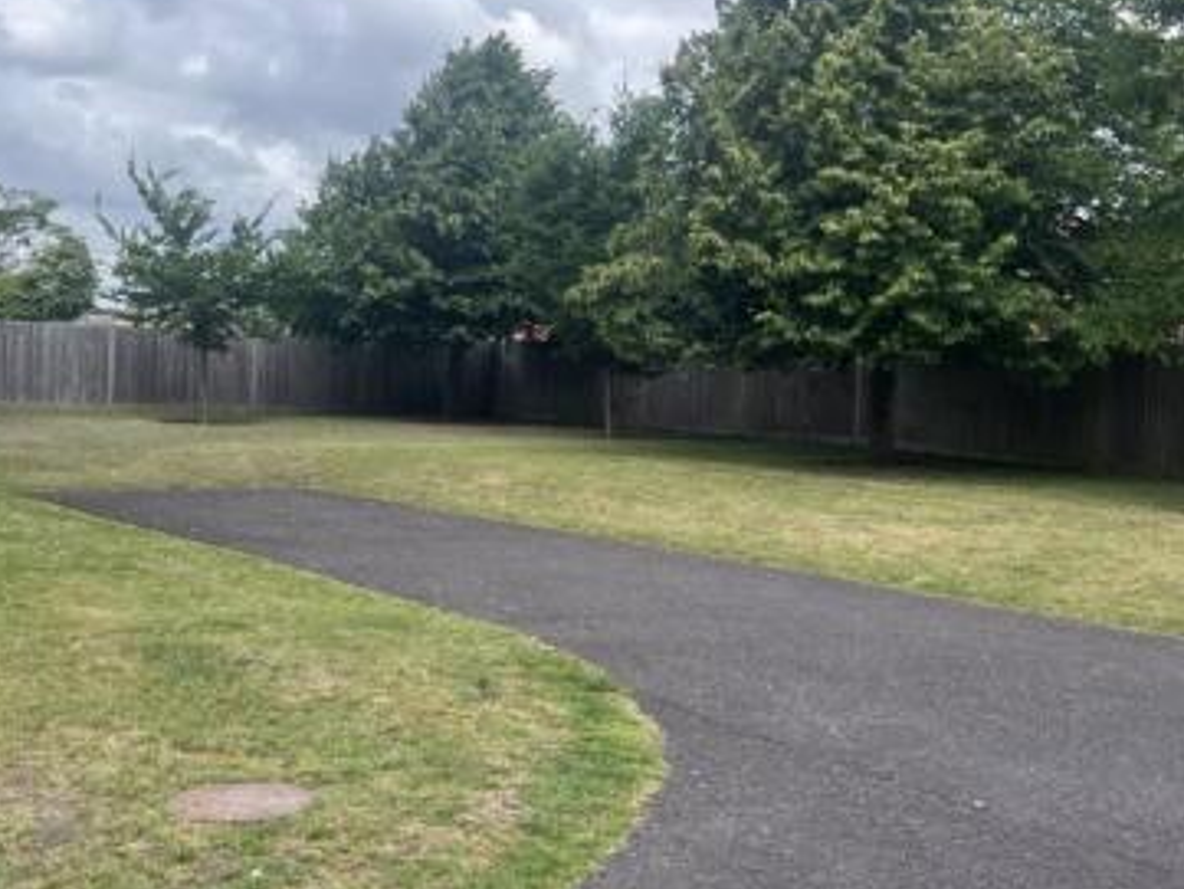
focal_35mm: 42
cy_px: 405
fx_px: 1437
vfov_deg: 34.3
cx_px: 569
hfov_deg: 44.8
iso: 50
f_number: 1.6
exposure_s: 1/1776
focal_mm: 5.1
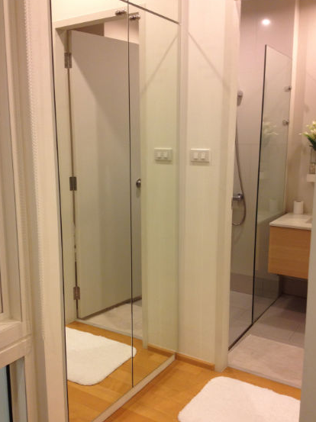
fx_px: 463
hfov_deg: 37.7
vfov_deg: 49.0
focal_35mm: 38
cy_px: 217
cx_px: 161
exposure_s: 1/20
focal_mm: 4.28
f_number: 2.4
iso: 125
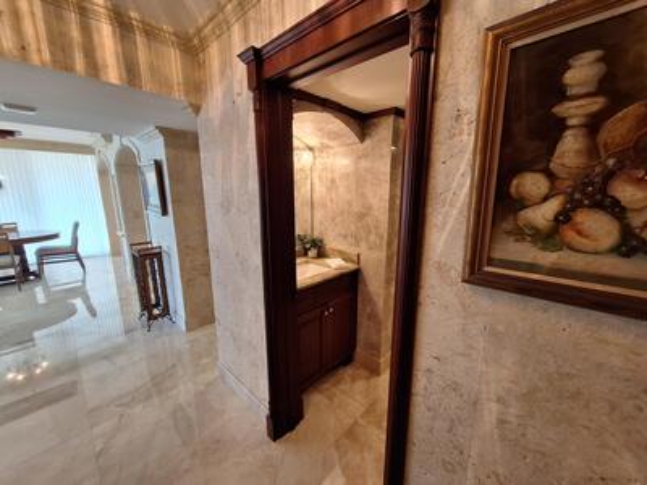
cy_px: 242
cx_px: 324
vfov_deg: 89.9
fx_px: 243
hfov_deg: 106.2
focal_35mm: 13
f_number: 2.2
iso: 64
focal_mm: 1.74
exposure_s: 1/40
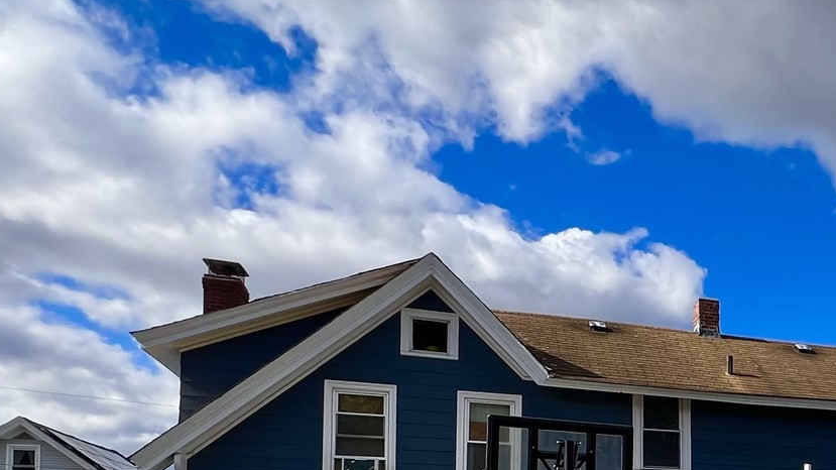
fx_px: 776
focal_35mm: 35
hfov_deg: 46.0
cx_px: 863
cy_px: 522
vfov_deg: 30.1
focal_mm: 1.57
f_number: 1.8
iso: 32
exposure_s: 1/1376
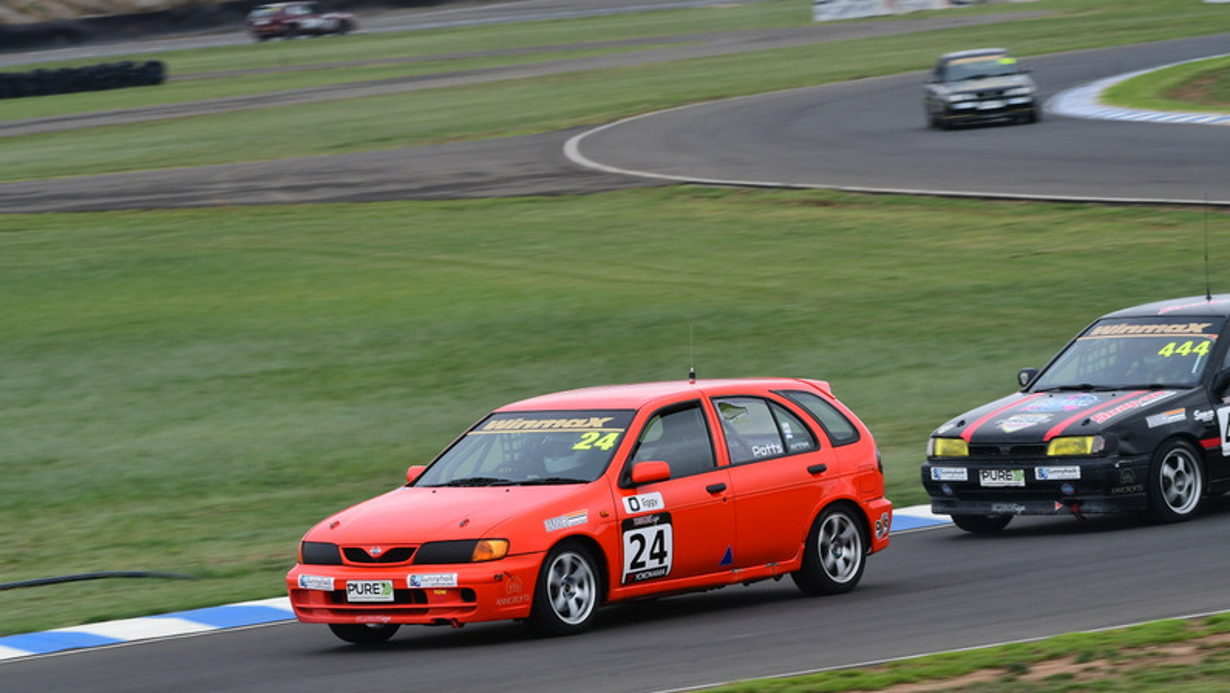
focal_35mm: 316
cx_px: 613
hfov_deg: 6.8
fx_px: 10308
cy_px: 393
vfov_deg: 3.8
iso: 320
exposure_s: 1/250
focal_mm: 200
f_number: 10
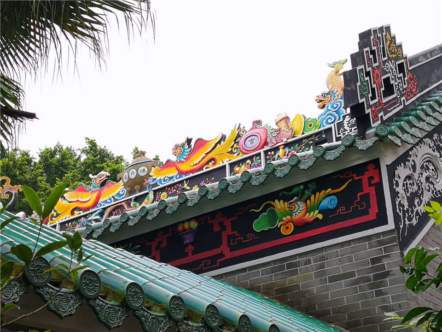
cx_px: 221
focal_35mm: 54
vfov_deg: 27.0
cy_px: 166
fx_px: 690
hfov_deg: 35.5
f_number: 1.6
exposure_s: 1/239
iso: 50
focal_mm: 3.95
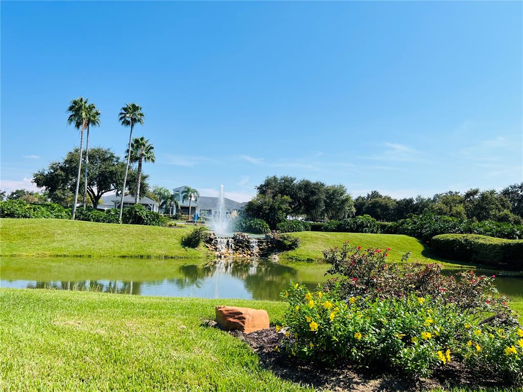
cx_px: 262
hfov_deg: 67.3
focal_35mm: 26
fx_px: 393
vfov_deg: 53.1
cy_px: 196
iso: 50
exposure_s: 1/5076
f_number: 1.5
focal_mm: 5.7
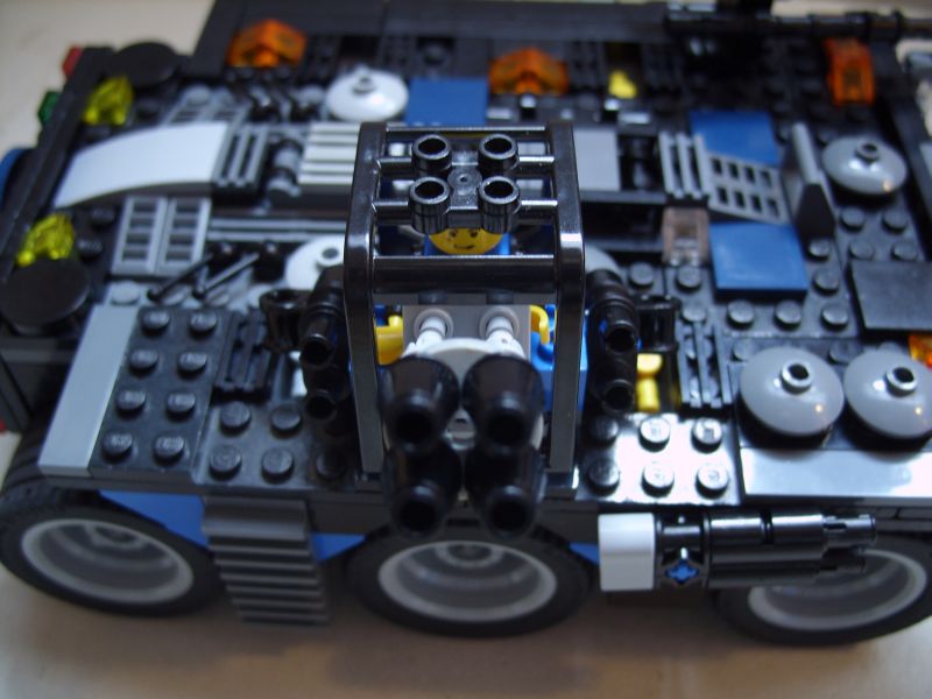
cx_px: 466
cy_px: 350
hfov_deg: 49.0
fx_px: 1023
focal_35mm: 38
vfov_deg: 37.7
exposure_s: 1/11
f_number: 2.8
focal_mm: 7.8
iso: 100
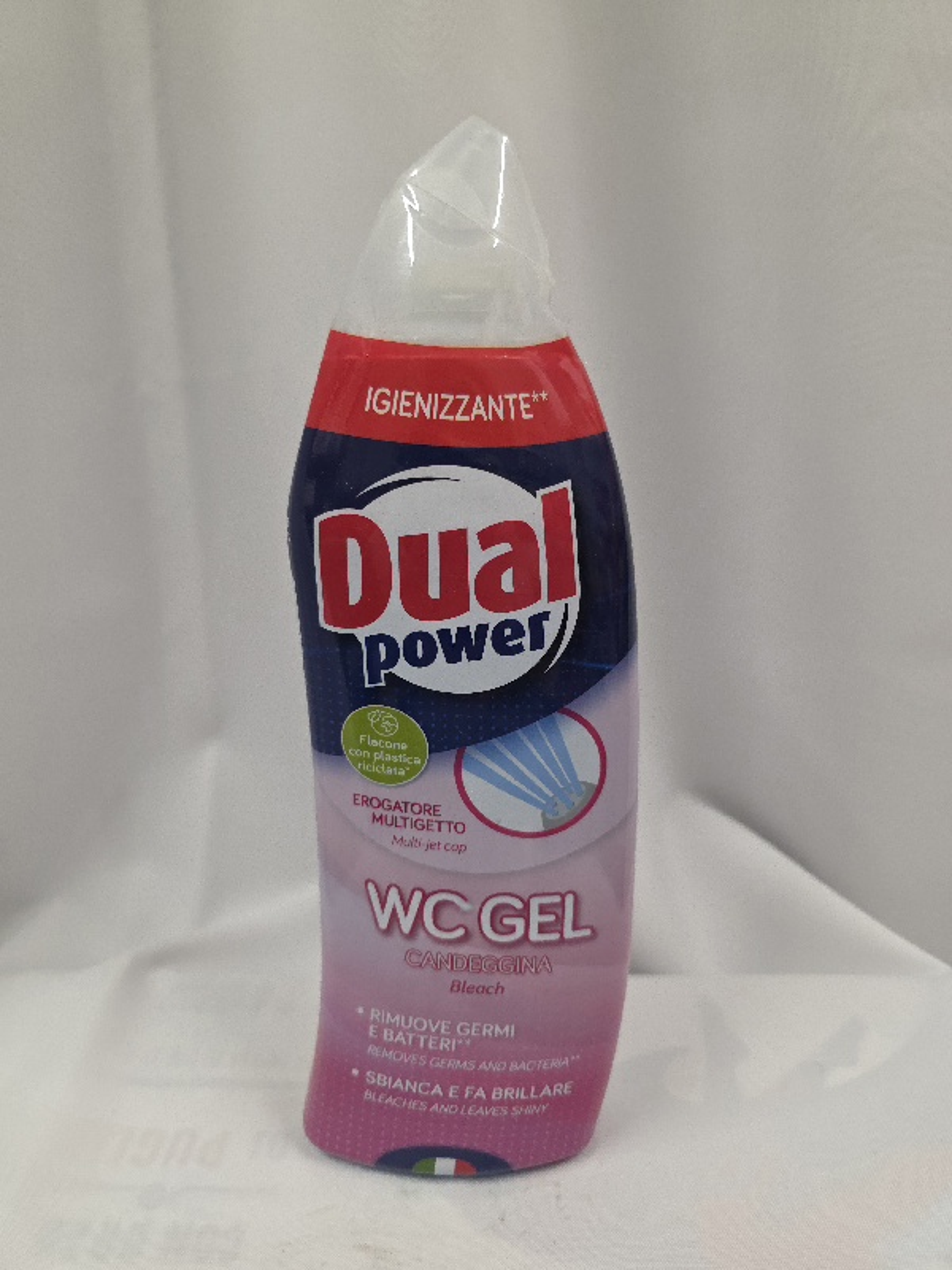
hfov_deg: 58.9
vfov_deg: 73.9
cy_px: 635
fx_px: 843
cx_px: 476
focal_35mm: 23
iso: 400
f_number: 1.7
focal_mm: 6.3
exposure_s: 1/101
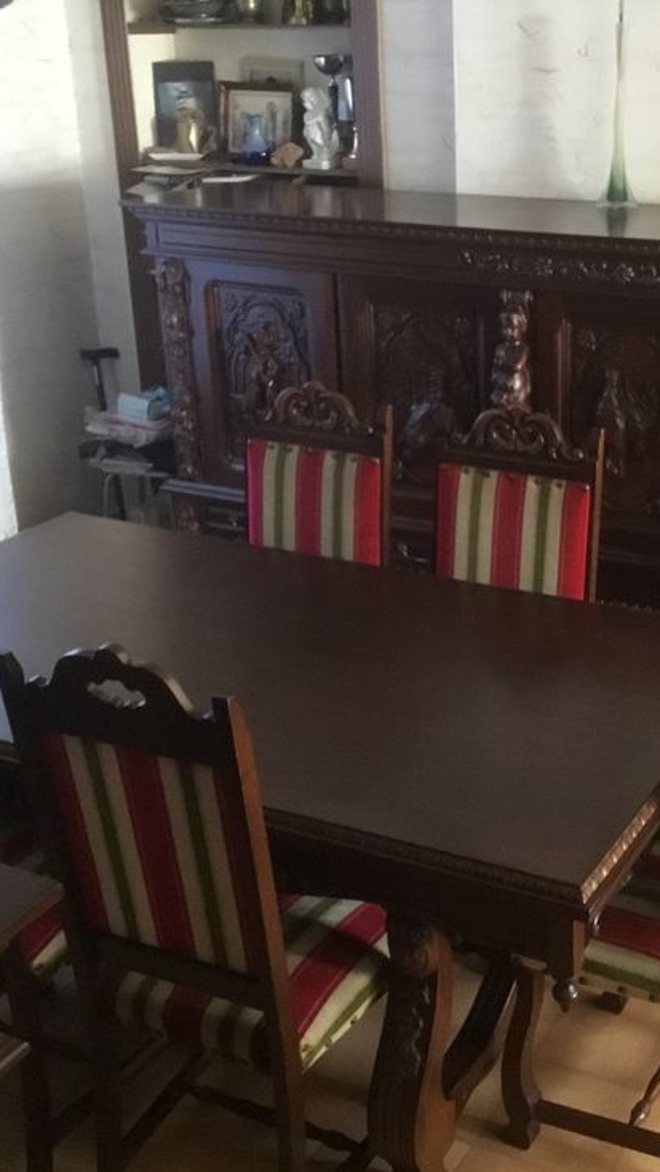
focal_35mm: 46
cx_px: 526
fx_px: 1431
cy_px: 594
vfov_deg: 44.6
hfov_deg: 25.5
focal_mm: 3.3
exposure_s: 1/17
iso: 320
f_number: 2.4
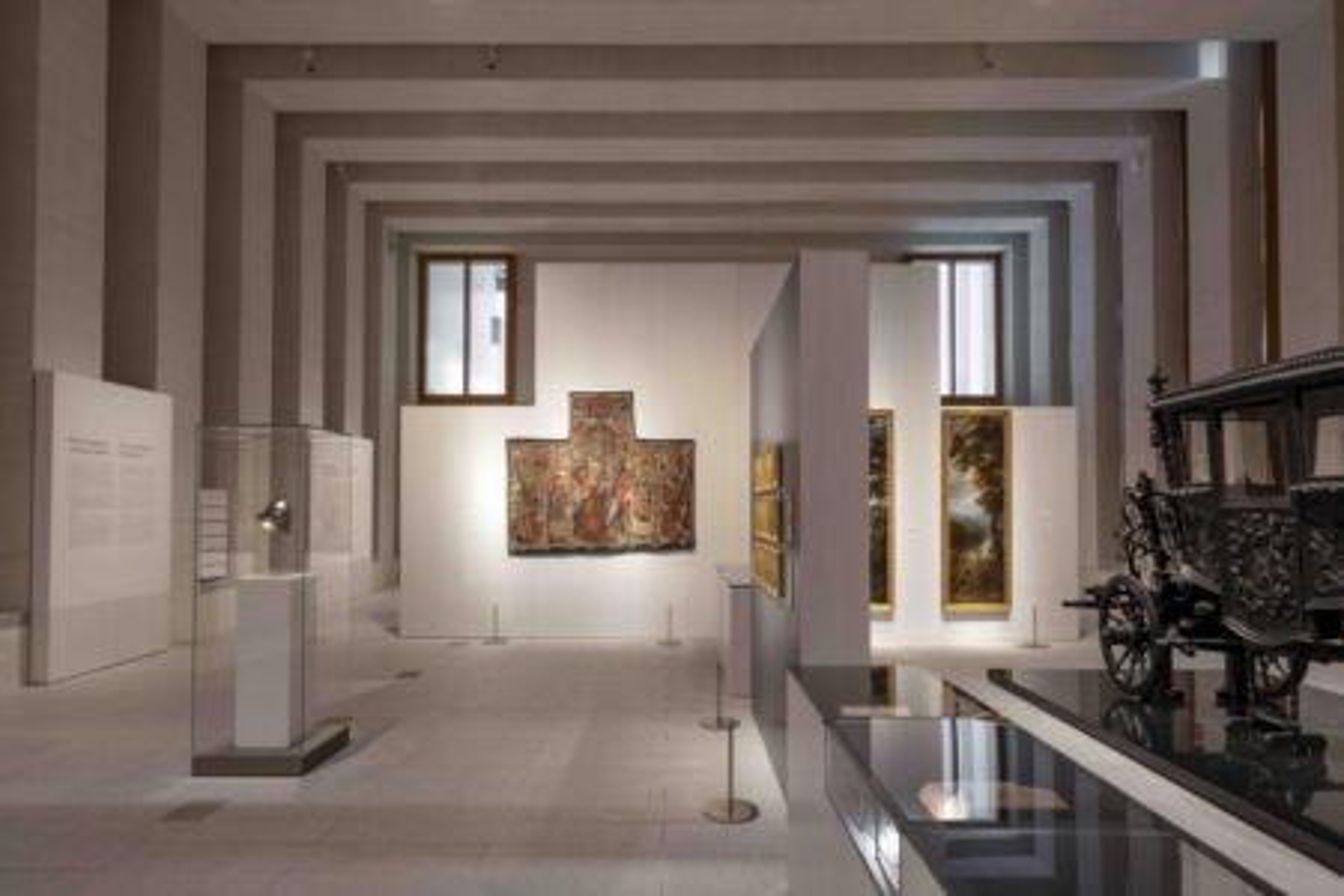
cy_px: 448
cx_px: 672
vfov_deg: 70.4
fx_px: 635
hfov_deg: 93.3
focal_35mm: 17
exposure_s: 13
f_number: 11
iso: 100
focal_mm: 17
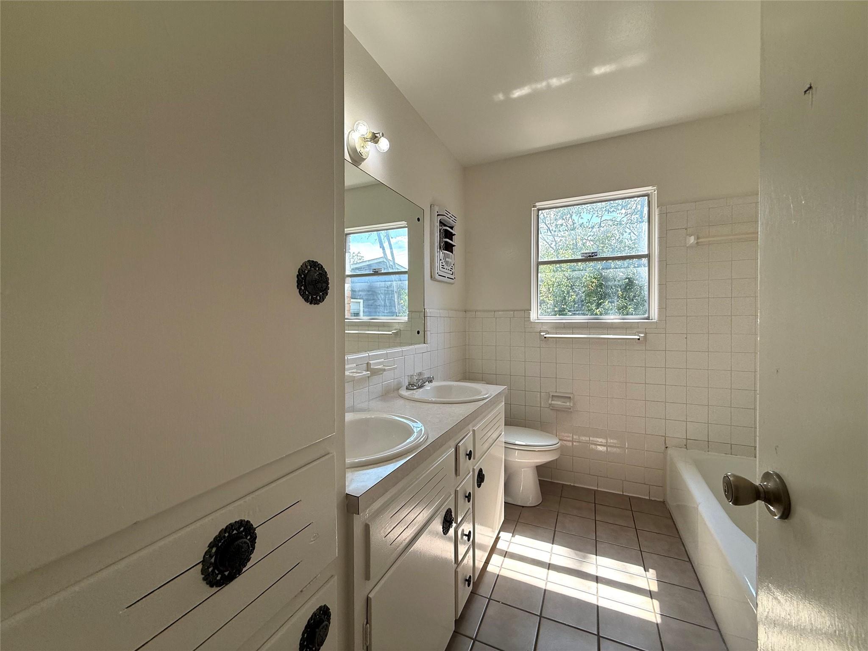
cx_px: 434
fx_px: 351
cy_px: 326
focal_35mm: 14
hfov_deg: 102.1
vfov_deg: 85.7
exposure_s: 1/281
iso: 64
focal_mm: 2.22
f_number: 2.2
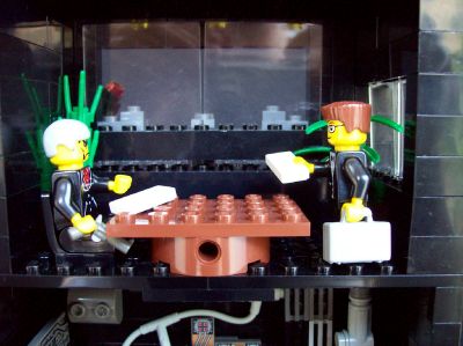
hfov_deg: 51.4
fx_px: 481
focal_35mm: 36
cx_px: 232
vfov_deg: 39.6
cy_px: 173
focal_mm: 6
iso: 160
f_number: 2.7
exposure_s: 1/8.24
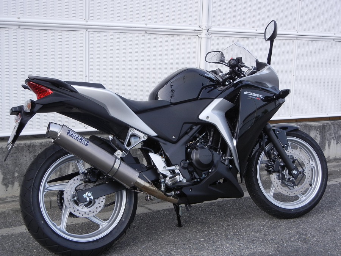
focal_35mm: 52
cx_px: 170
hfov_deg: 36.8
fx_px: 512
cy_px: 128
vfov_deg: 28.0
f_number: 3.9
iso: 160
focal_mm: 9.3
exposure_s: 1/456
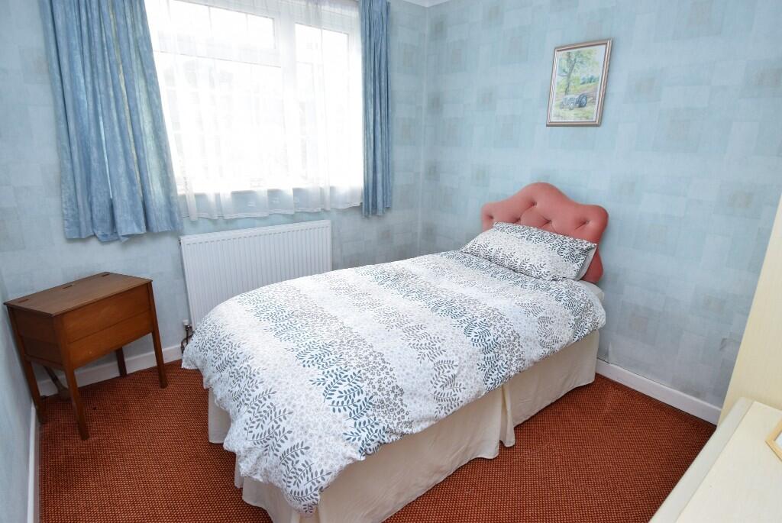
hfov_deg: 89.9
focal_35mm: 18
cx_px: 391
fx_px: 391
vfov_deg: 67.5
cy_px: 262
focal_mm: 12
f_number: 7.1
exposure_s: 1/200
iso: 400
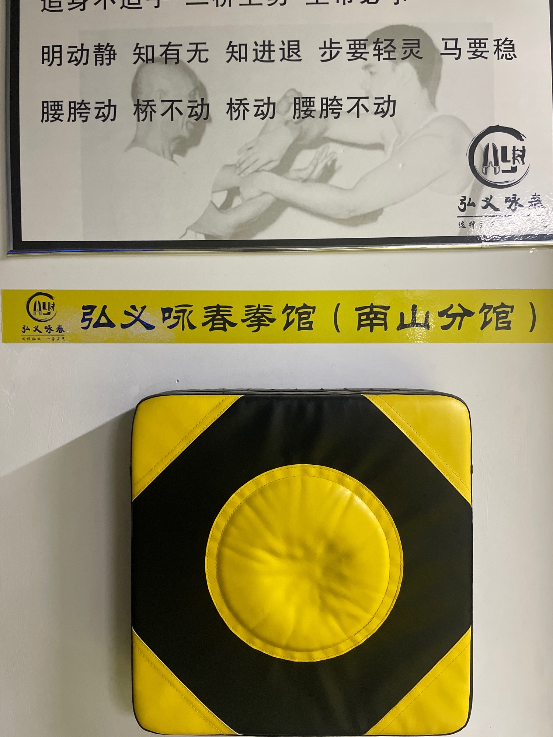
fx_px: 554
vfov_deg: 67.3
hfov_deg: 53.1
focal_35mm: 26
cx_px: 276
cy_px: 368
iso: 500
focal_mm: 4.2
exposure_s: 1/58
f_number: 1.6
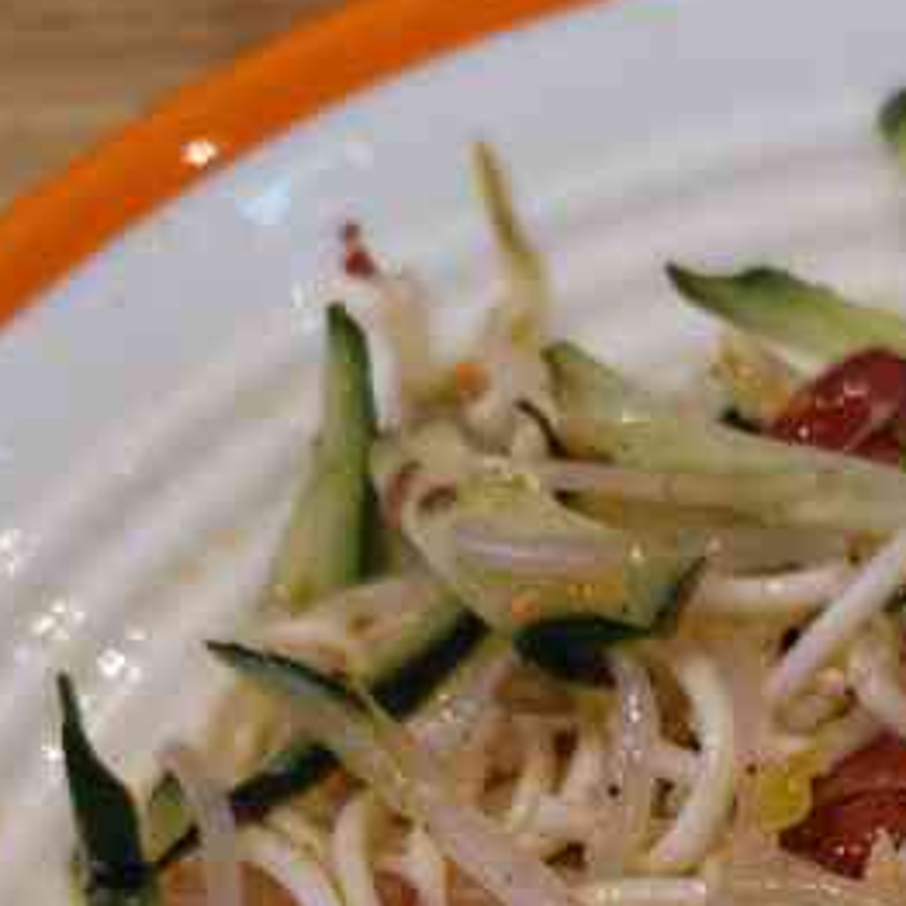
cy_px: 1312
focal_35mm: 85
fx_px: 2517
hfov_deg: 19.7
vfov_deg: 18.4
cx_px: 947
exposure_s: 1/100
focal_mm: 4.75
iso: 100
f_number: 1.8
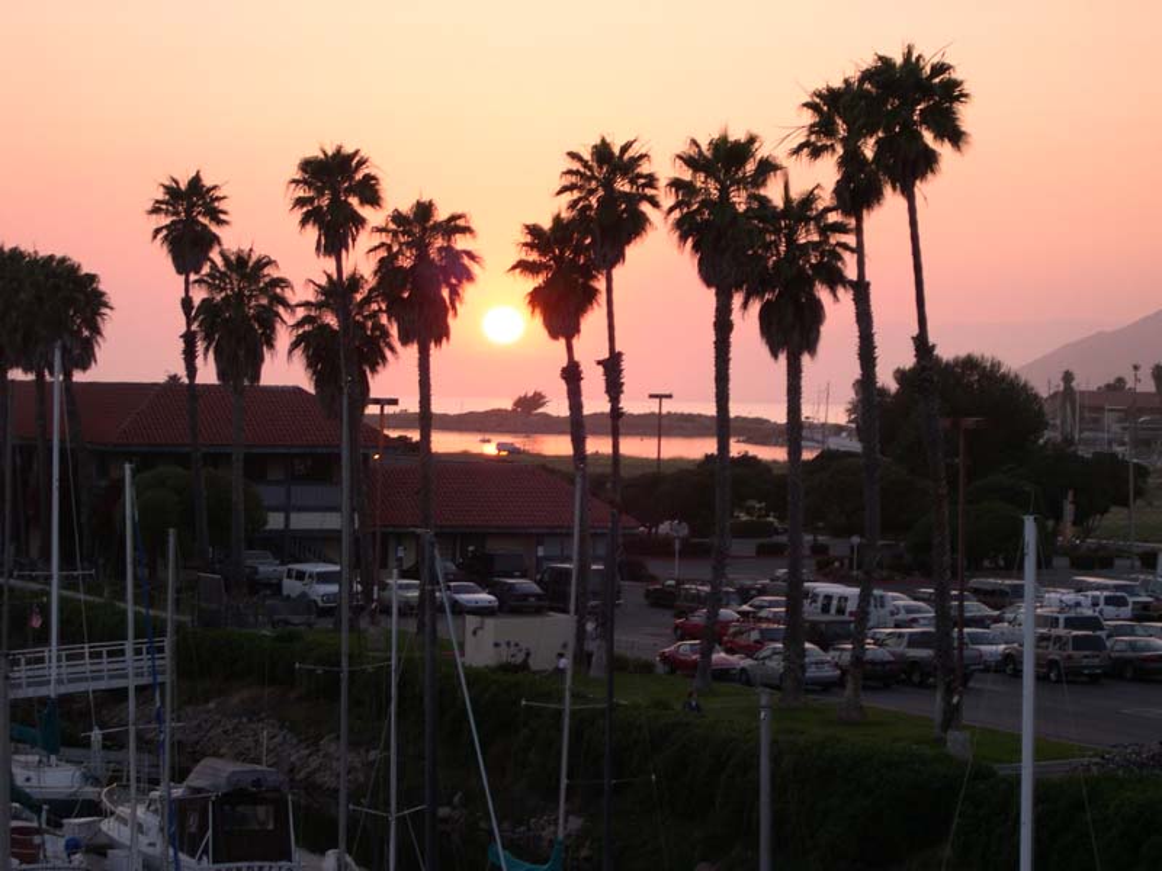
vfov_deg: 13.0
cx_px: 581
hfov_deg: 17.3
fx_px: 3827
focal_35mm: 114
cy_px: 436
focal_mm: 24
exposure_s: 1/57.4
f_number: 4.9
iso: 100
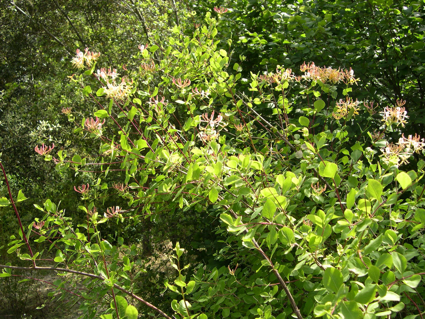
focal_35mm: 38
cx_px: 212
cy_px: 160
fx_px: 467
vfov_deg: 37.7
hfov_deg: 49.0
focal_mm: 8
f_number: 2.8
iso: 100
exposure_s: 1/503
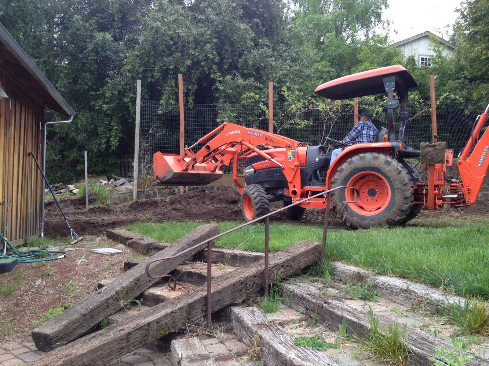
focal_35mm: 35
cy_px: 183
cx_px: 244
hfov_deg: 52.6
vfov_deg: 40.7
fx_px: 494
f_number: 2.4
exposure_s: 1/227
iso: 64
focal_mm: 4.28
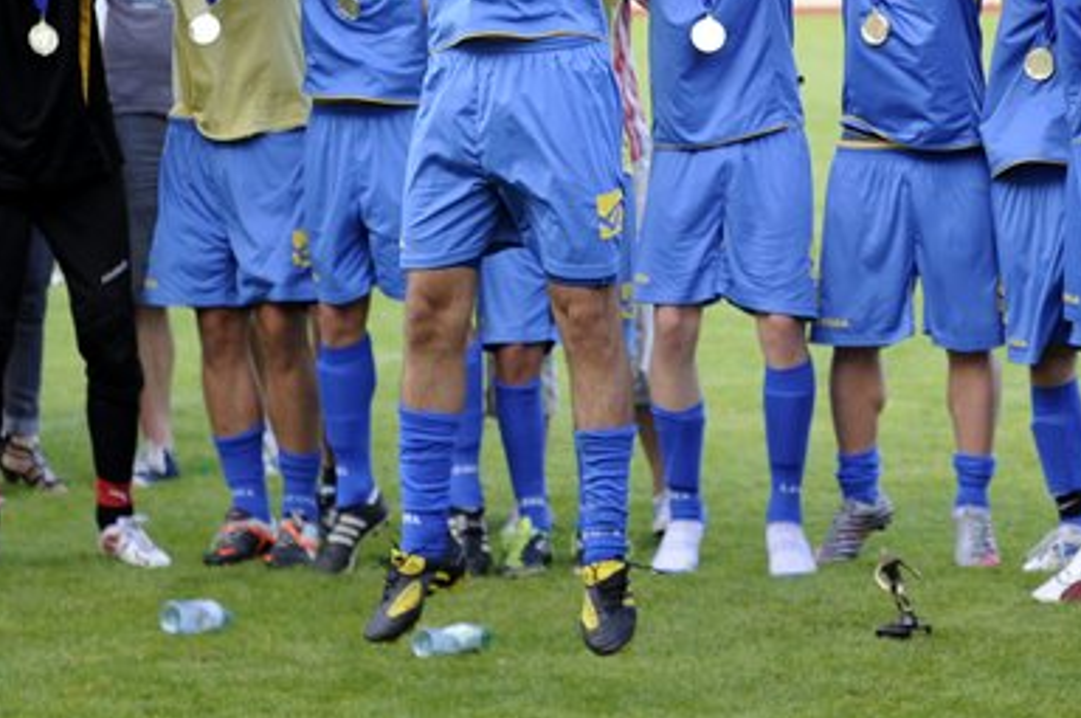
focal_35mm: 146
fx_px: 4378
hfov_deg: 14.0
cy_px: 8
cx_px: 788
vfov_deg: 9.3
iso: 1000
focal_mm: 70
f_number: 2.8
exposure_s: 1/400
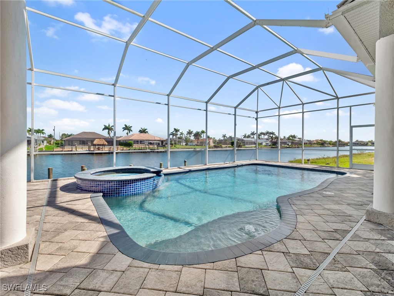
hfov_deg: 94.5
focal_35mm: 16
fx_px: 182
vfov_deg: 78.1
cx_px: 197
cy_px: 148
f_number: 7.1
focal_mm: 8
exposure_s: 1/250
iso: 200
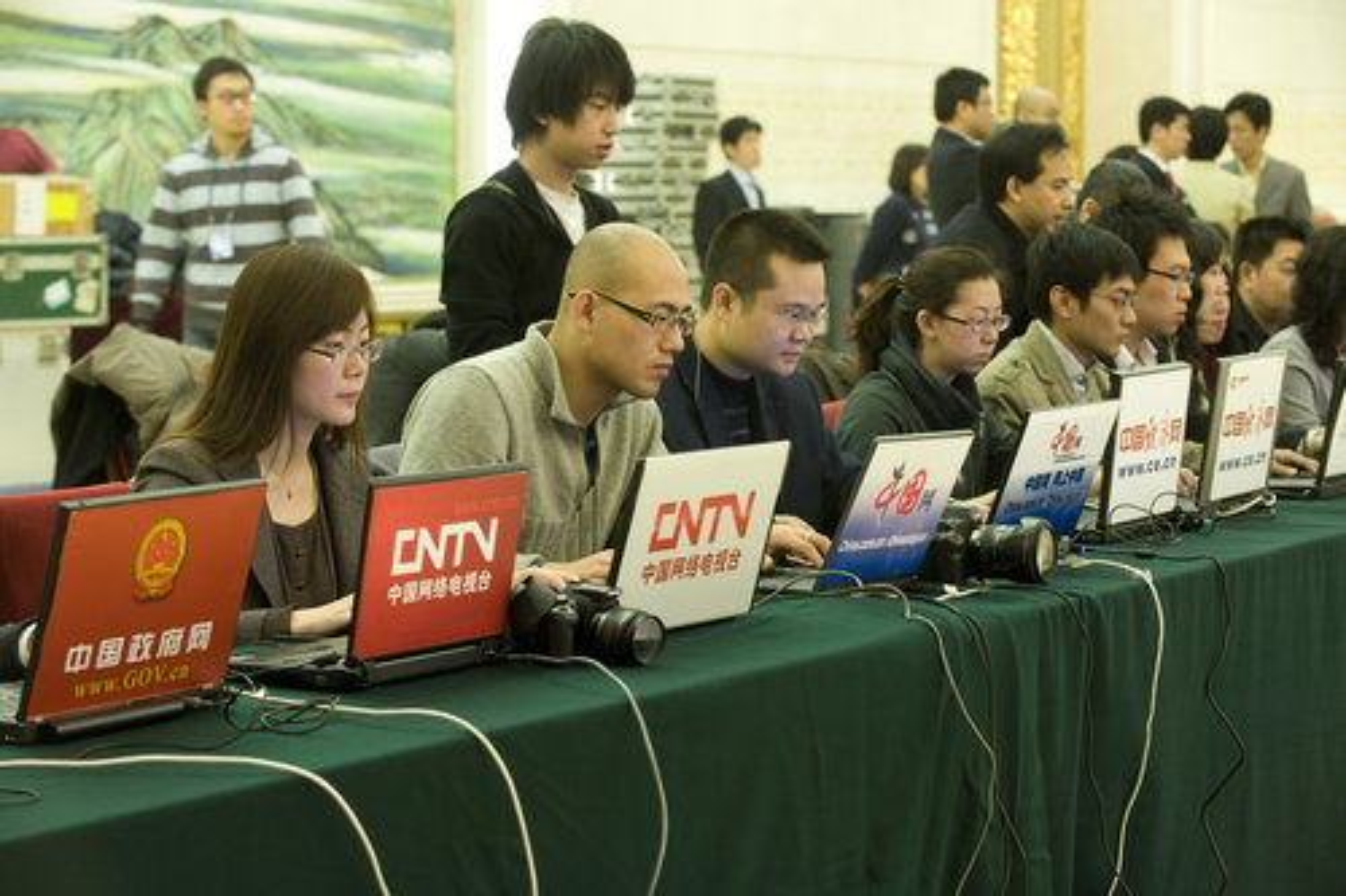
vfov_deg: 15.2
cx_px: 673
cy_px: 448
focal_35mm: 90
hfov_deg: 22.6
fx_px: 3364
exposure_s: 1/50
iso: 2000
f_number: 5.6
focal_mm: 90
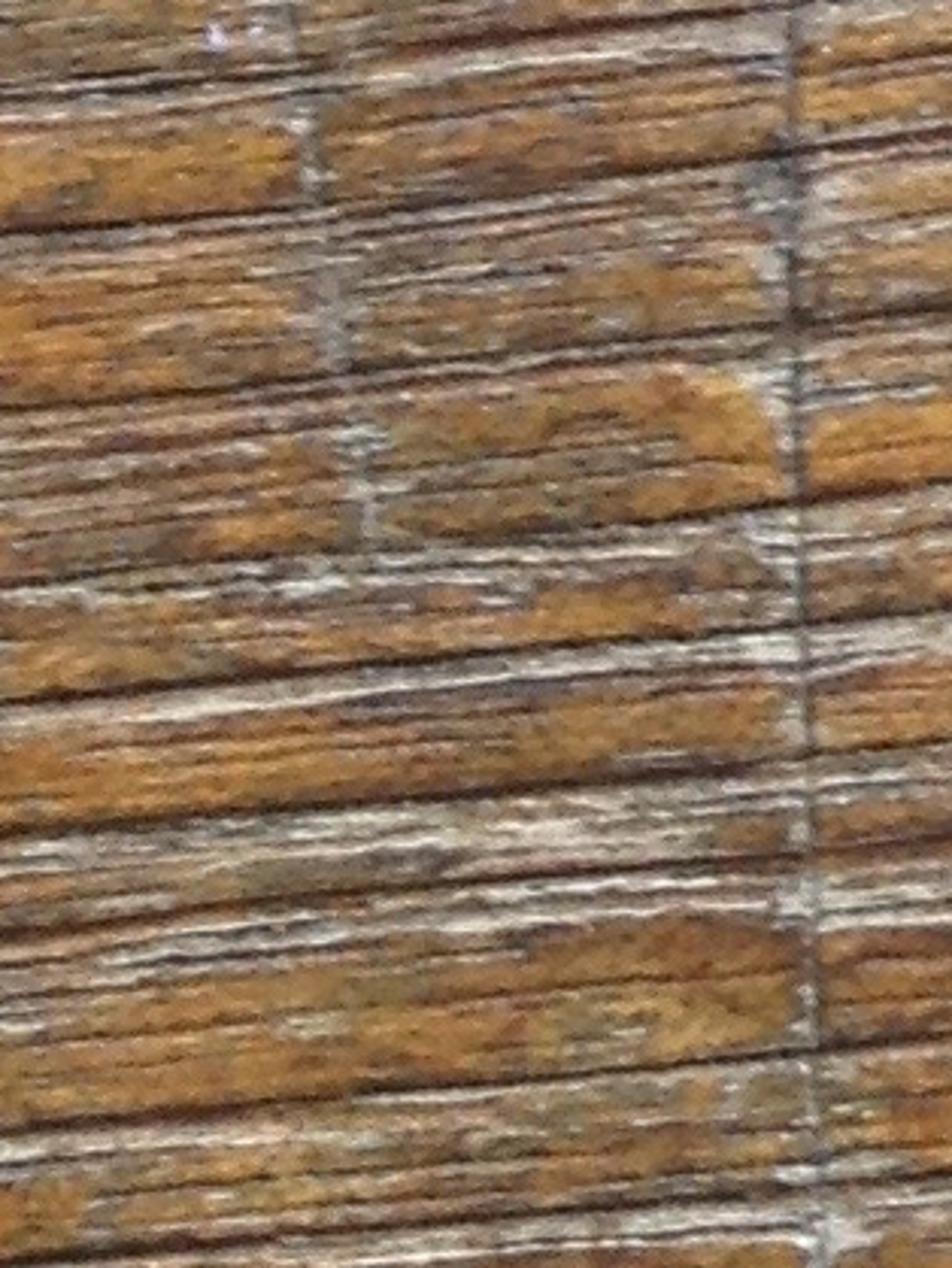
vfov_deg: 6.3
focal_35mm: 273
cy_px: -3194
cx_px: 2844
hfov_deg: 5.2
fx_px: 10000
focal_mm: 4.28
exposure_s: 1/24
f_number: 2.4
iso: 50
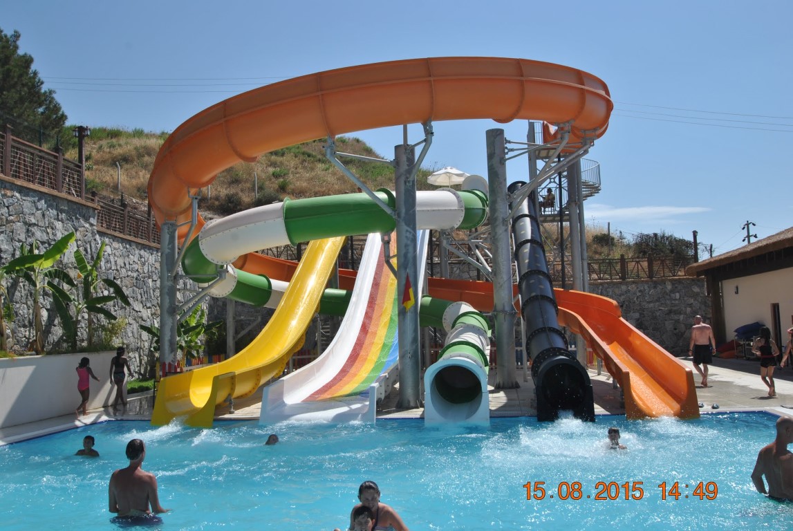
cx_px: 396
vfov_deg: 41.8
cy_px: 266
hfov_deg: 59.4
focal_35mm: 32
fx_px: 695
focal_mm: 21
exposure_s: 1/400
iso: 100
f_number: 10
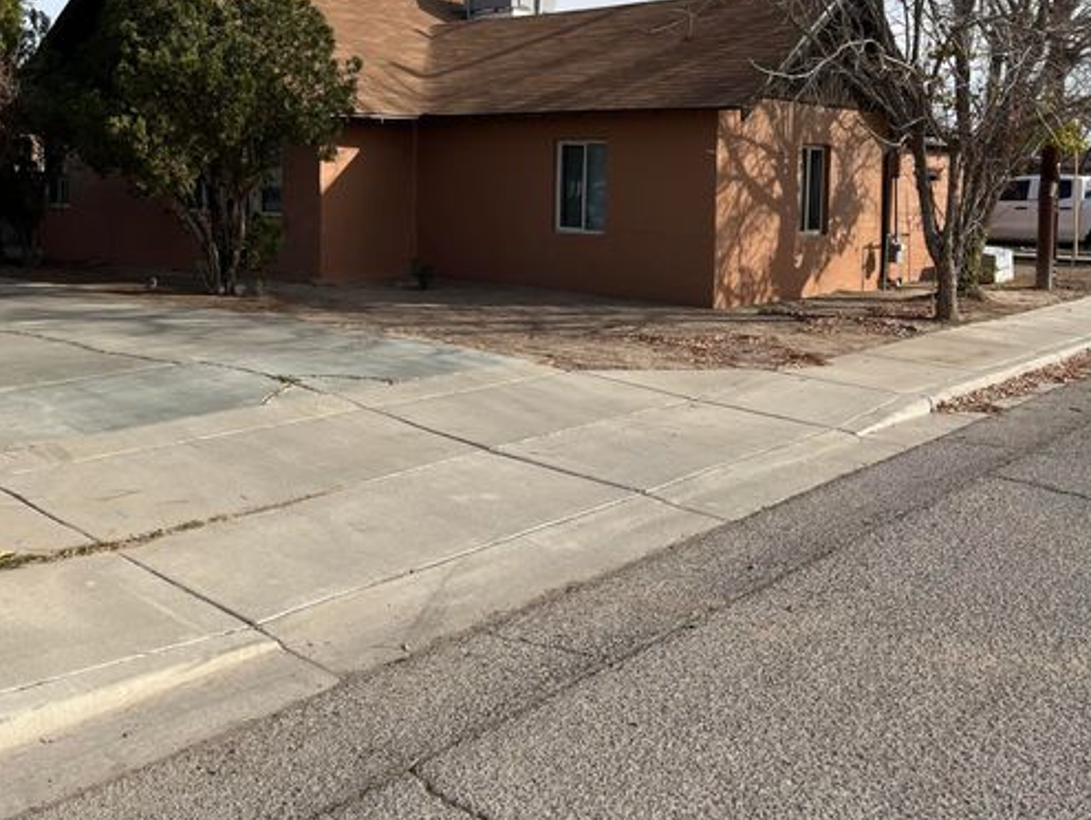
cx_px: 547
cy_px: 246
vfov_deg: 40.0
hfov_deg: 52.6
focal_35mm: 35
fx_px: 1104
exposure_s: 1/3413
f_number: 1.6
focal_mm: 5.1
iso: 50
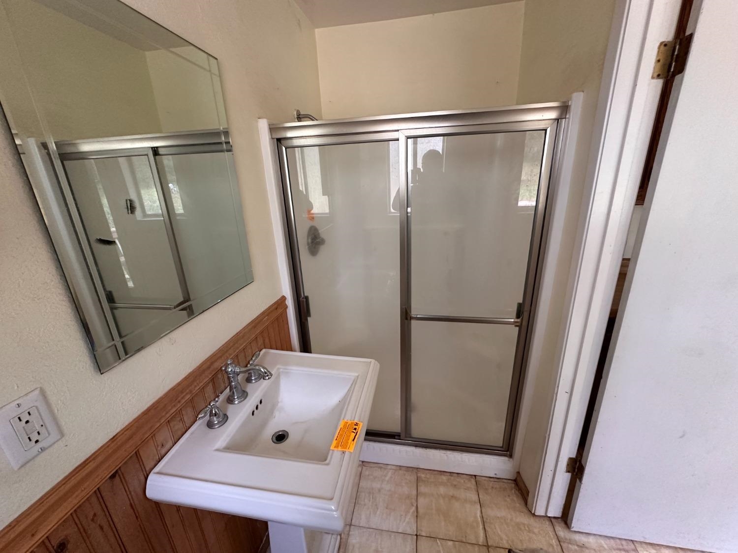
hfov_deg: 102.1
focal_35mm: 14
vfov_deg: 85.7
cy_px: 276
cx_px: 369
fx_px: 298
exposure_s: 1/60
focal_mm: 2.22
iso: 320
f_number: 2.2
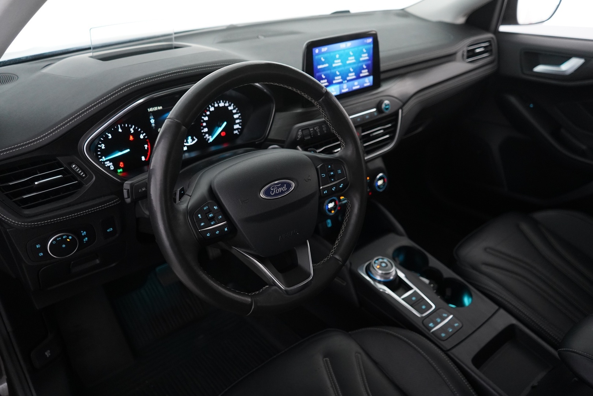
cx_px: 296
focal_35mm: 28
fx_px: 461
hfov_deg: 65.5
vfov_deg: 46.4
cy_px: 198
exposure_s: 1/60
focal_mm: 28
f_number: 3.5
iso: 4000
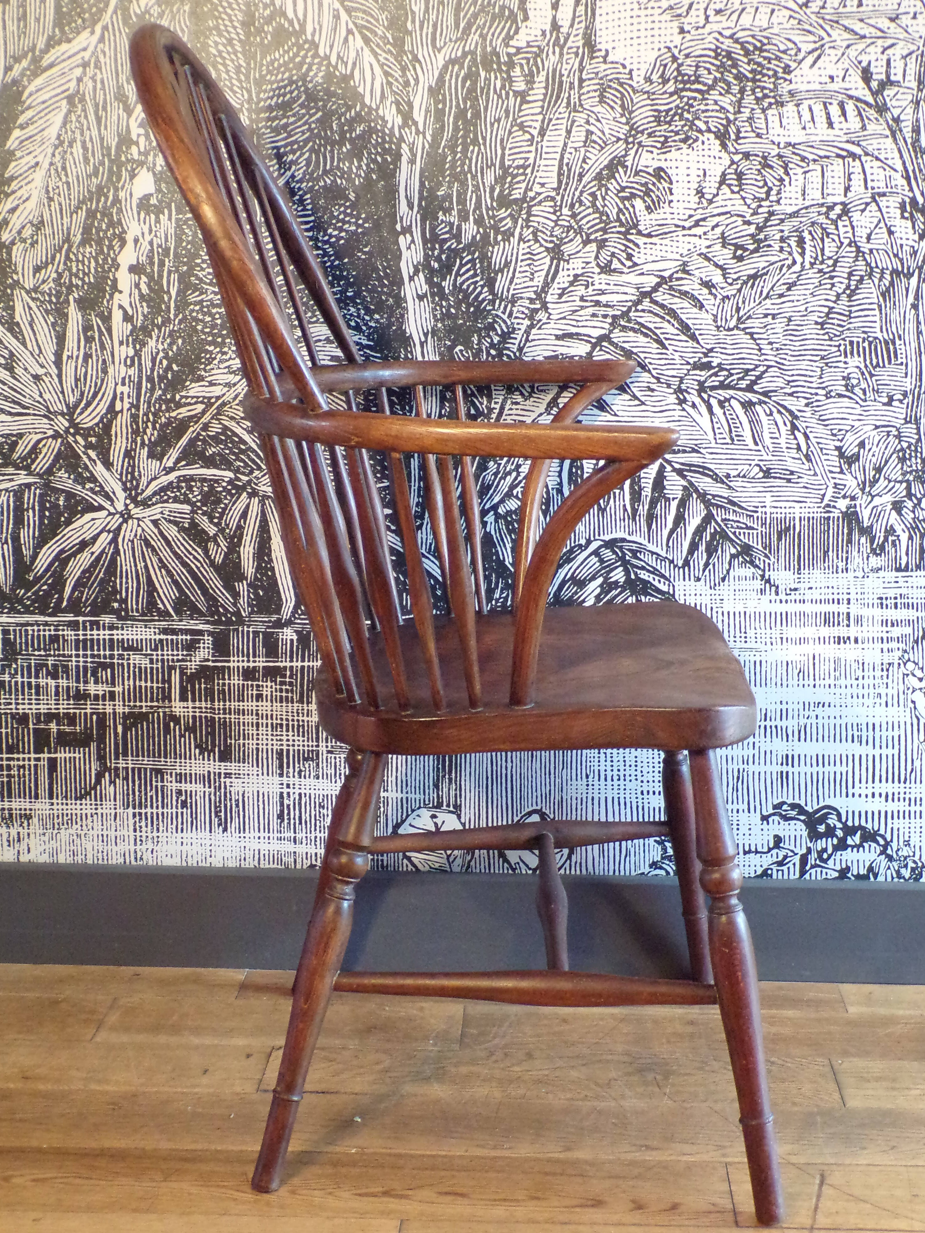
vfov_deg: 38.9
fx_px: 1746
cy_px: 619
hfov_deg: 29.7
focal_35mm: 49
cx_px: 482
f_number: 3.4
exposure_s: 1/17
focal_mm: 7.6
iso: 600
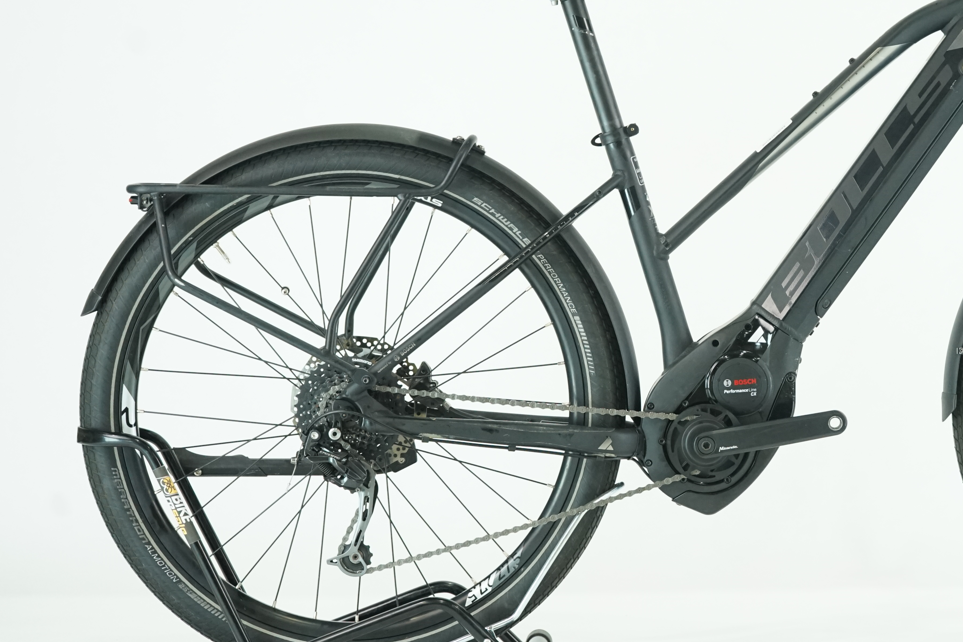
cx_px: 793
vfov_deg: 14.8
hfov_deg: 21.8
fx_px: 2461
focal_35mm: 92
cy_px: 176
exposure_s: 1/200
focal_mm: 55
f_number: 5
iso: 2000
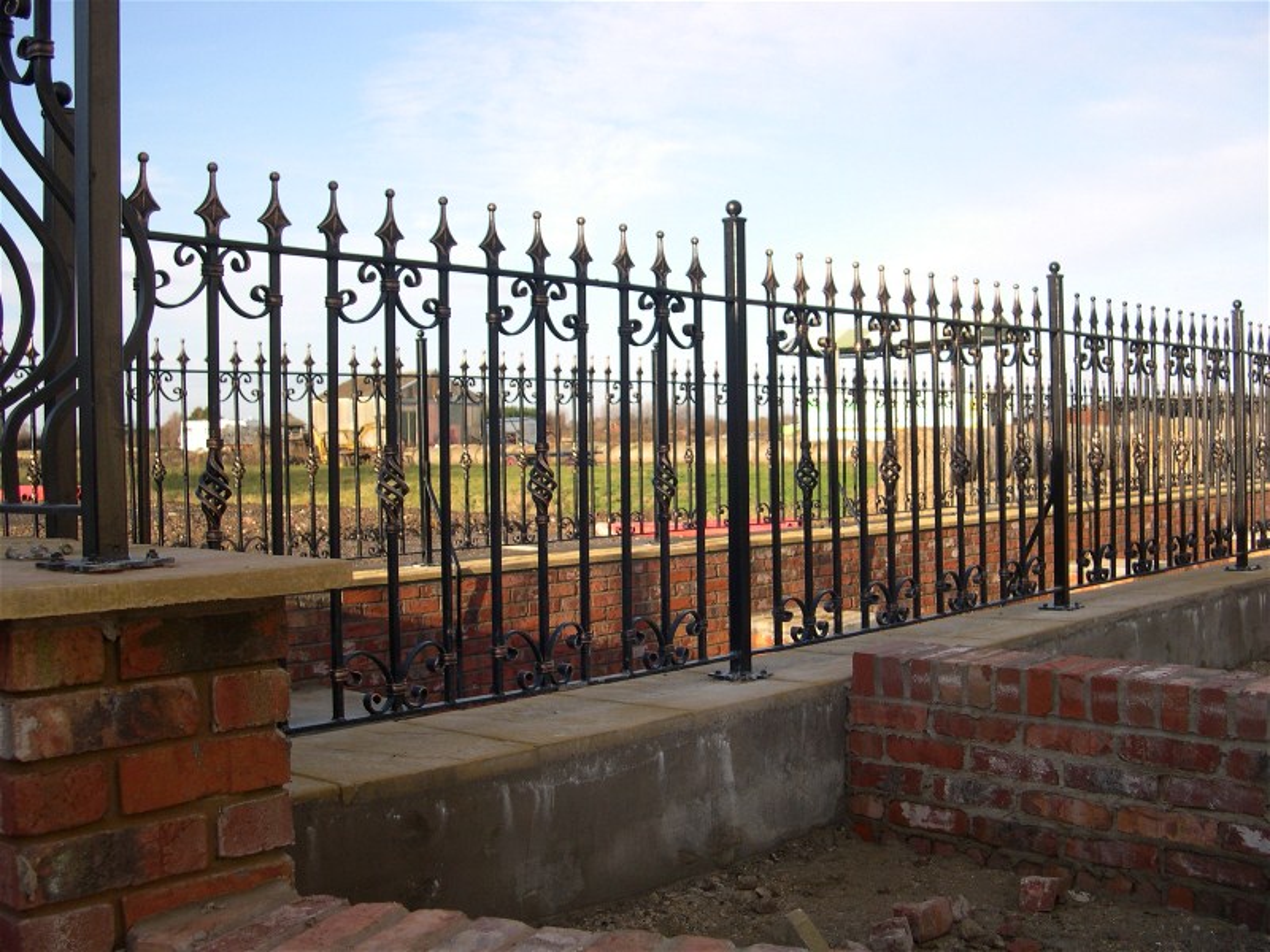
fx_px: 1394
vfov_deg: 37.7
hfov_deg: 49.0
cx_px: 635
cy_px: 476
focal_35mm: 38
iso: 100
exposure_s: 1/594
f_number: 2.8
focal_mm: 8
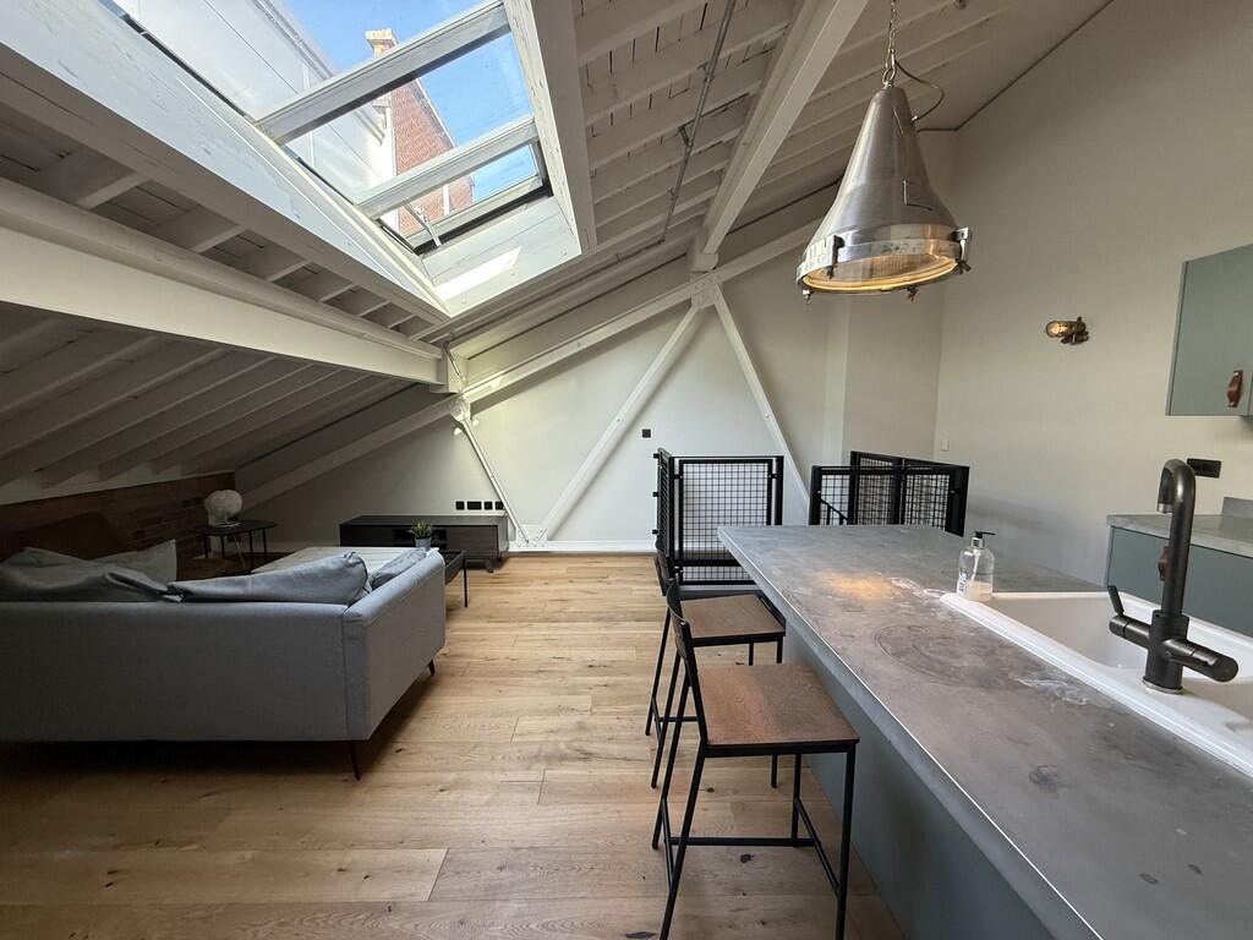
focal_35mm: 14
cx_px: 626
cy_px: 470
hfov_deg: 102.1
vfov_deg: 85.7
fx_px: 507
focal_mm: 2.22
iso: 200
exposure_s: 1/100
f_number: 2.2
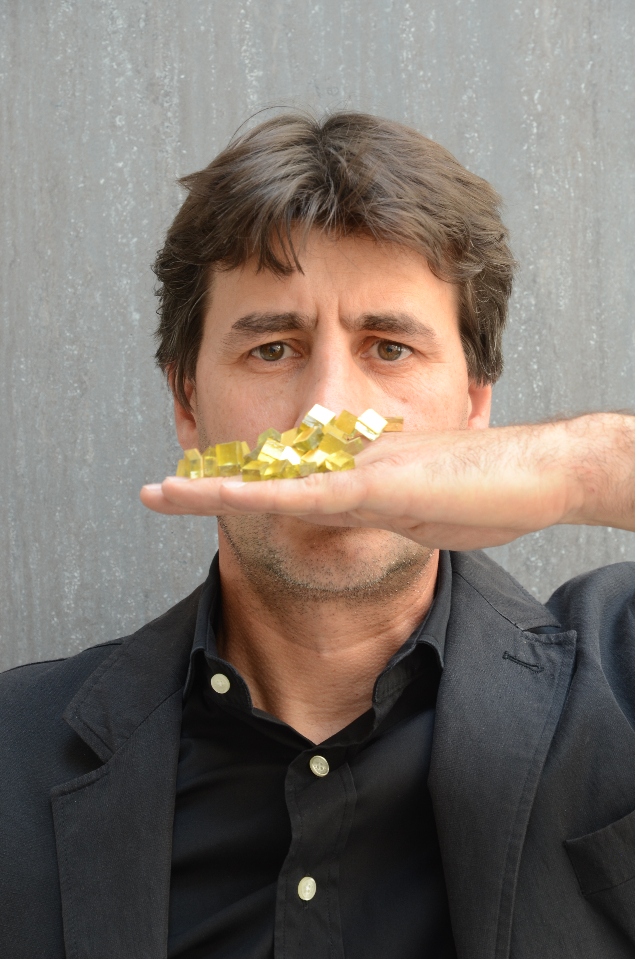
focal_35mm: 108
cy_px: 480
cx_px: 318
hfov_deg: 12.6
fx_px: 2870
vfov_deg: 19.0
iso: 250
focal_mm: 72
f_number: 10
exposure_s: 1/8
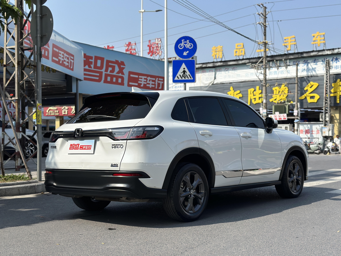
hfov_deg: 39.7
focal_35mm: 48
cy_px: 128
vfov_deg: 30.3
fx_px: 473
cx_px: 170
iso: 100
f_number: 1.78
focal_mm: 6.86
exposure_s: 1/7634
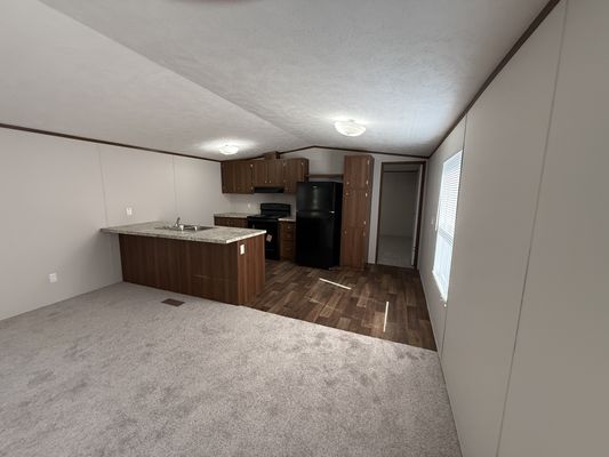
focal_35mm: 14
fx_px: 246
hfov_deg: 102.1
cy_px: 228
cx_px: 304
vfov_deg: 85.7
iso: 400
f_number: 2.2
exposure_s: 1/120
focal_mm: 2.22
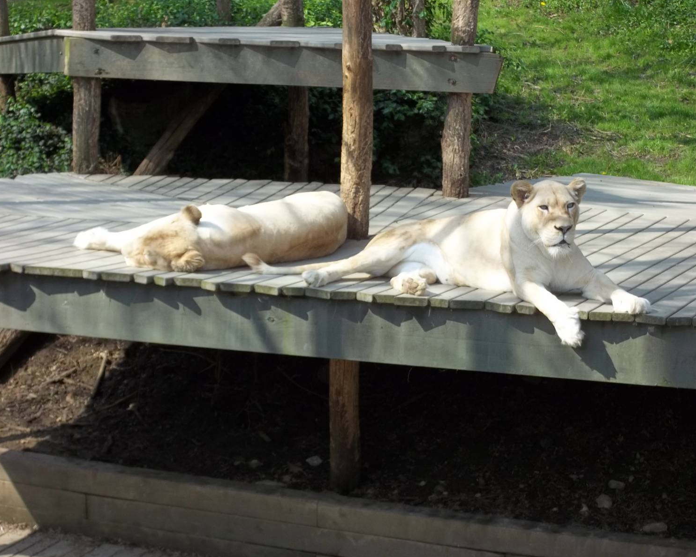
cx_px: 371
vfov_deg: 15.2
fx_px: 2081
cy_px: 280
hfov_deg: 19.0
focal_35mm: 101
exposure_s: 1/160
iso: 64
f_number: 5.2
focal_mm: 17.1
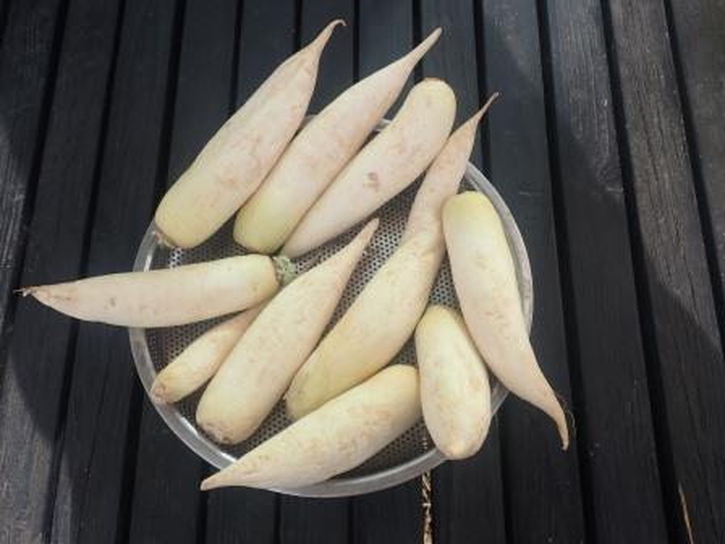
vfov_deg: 39.7
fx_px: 754
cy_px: 272
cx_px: 362
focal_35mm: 36
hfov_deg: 51.4
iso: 100
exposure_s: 1/640
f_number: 3.5
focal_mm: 6.37
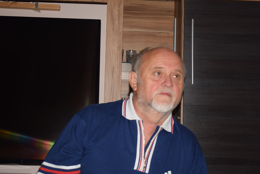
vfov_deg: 18.9
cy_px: 87
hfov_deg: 28.1
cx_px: 130
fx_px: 520
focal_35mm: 72
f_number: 5.3
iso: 100
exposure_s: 1/60
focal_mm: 48
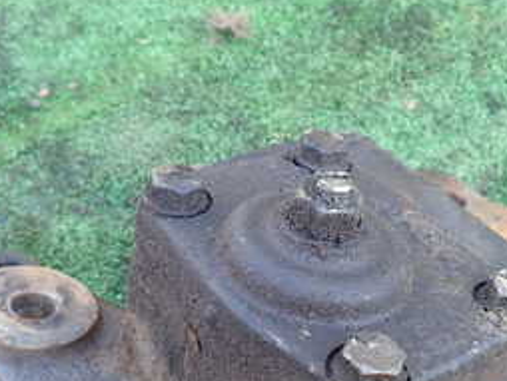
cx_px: 319
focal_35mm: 59
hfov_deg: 32.5
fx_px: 865
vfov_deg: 24.0
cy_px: 359
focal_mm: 4.5
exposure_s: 1/60
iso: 100
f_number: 2.8
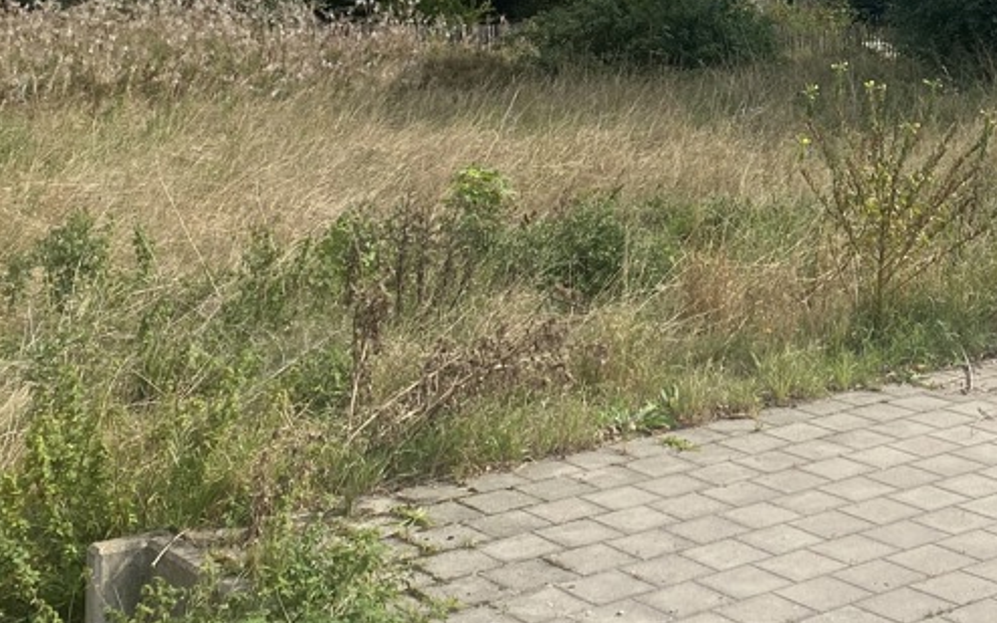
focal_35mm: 67
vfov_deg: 18.6
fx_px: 1821
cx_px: 795
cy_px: -71
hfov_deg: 29.9
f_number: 1.8
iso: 32
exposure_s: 1/2105
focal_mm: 4.25
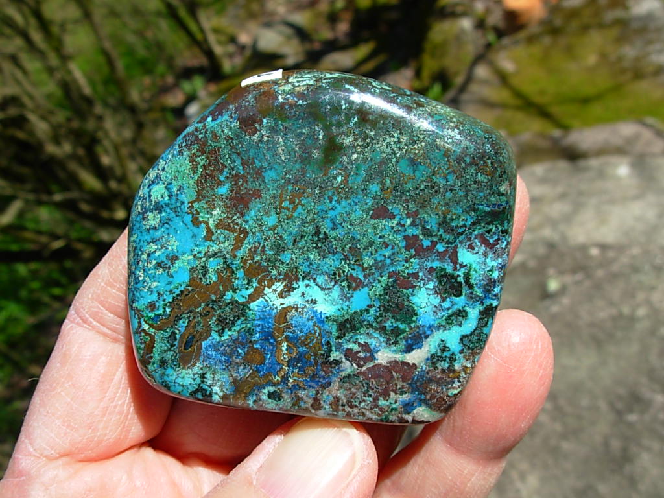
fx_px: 729
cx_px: 332
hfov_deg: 49.0
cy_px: 249
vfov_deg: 37.7
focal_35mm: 38
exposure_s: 1/483
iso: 50
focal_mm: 6.3
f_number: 4.9
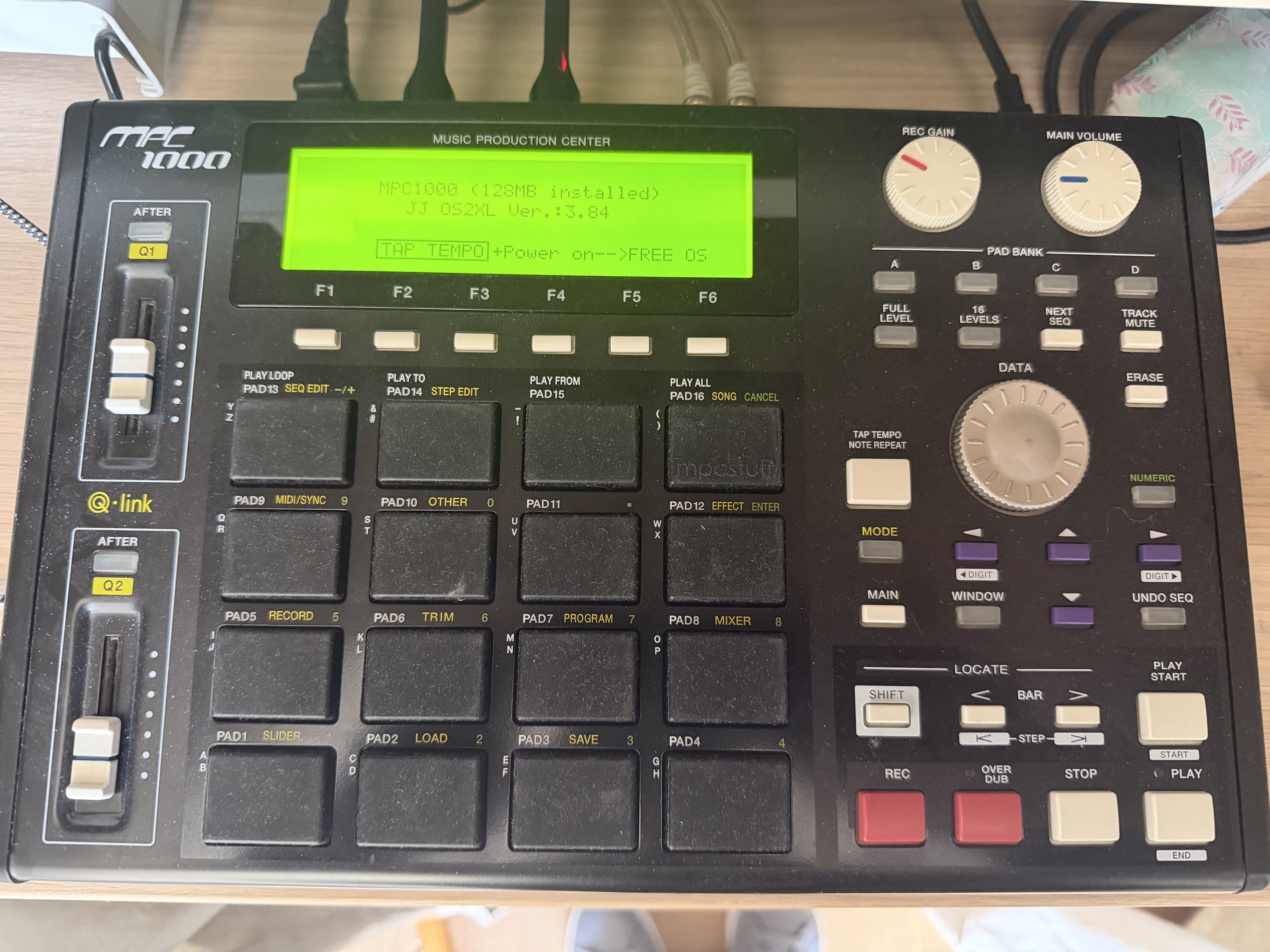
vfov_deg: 56.8
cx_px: 635
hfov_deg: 71.6
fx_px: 881
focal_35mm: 24
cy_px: 476
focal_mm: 6.76
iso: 800
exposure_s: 1/40
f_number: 1.78
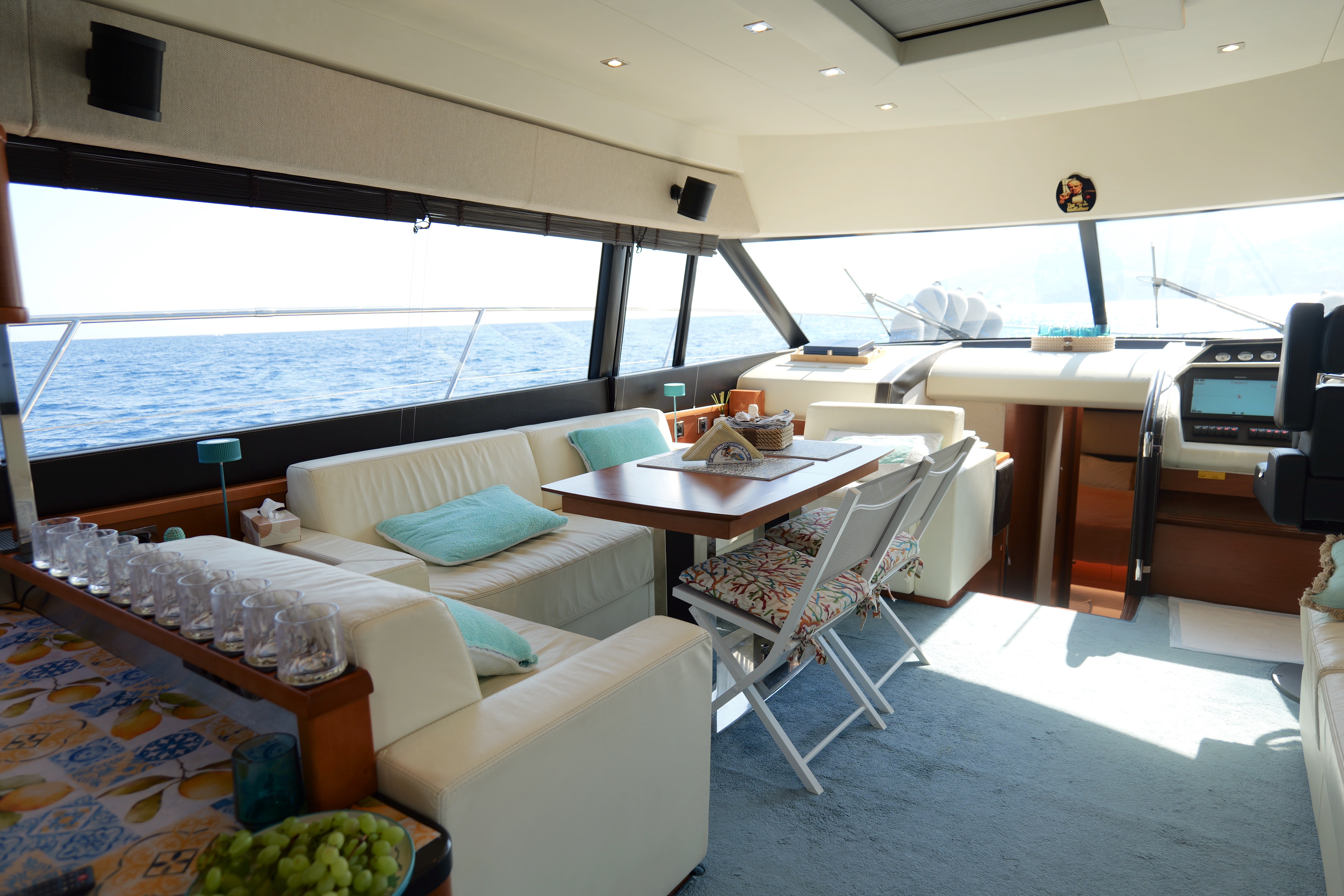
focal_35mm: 20
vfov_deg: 61.9
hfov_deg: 84.0
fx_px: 747
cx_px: 672
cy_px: 448
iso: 100
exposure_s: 1/80
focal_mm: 20
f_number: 4
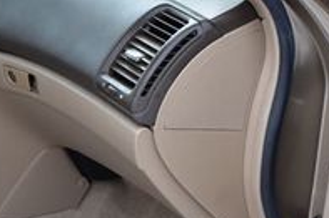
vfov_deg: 12.7
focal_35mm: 107
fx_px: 977
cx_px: 2
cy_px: 193
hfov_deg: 18.6
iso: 400
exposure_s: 1/100
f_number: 9
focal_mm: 22
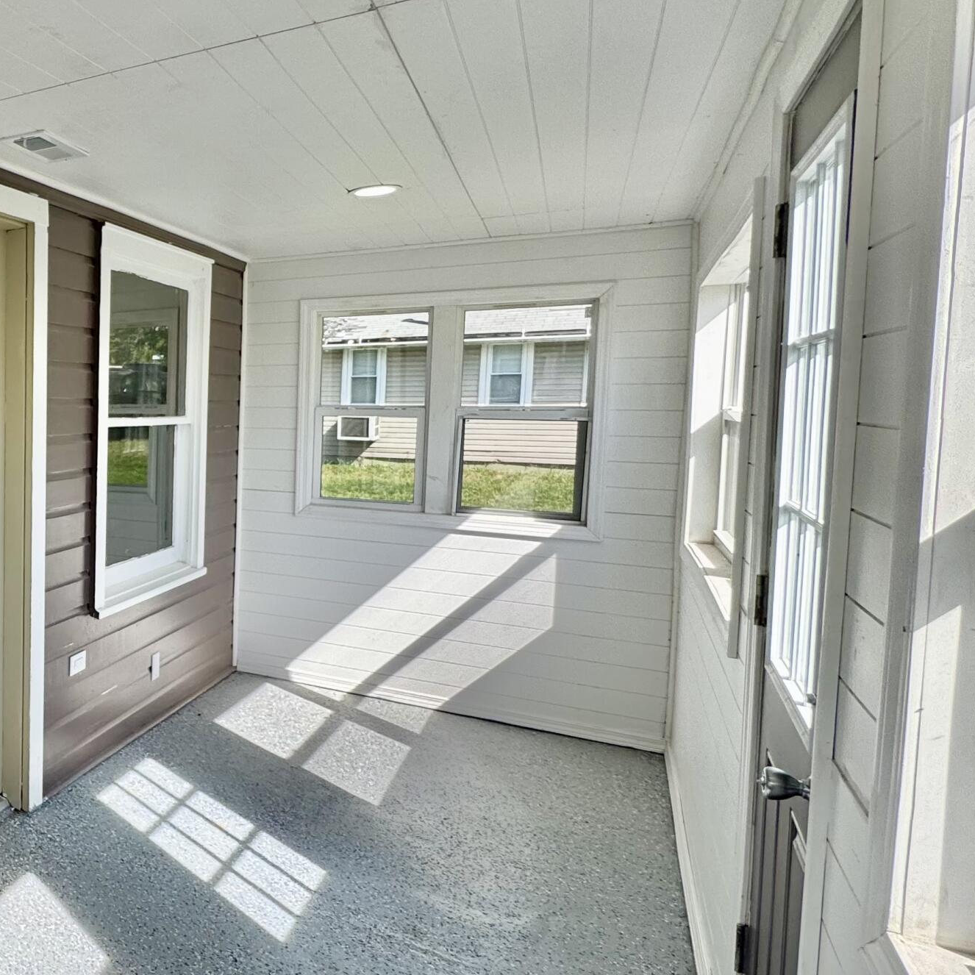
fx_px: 892
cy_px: 473
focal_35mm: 28
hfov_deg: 43.9
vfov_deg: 57.3
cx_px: -101
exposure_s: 1/279
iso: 40
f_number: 2.2
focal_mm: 2.22
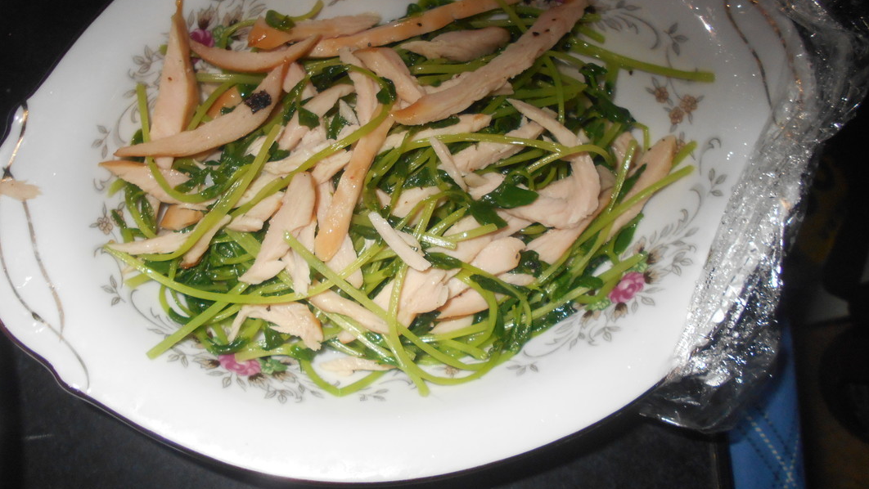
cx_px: 385
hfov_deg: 60.8
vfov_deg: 36.5
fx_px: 738
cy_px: 192
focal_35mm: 32
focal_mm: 4.6
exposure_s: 1/25
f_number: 8
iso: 200
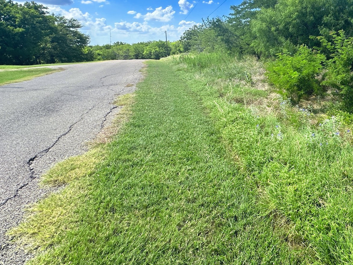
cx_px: 295
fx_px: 245
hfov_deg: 63.6
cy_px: 59
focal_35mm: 24
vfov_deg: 53.6
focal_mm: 2.22
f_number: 2.2
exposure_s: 1/910
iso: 40
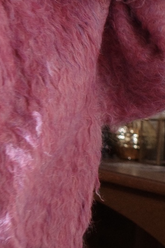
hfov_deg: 8.7
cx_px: -154
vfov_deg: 13.8
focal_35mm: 149
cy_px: 71
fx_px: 1026
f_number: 2.8
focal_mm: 18.3
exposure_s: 1/30
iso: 1000
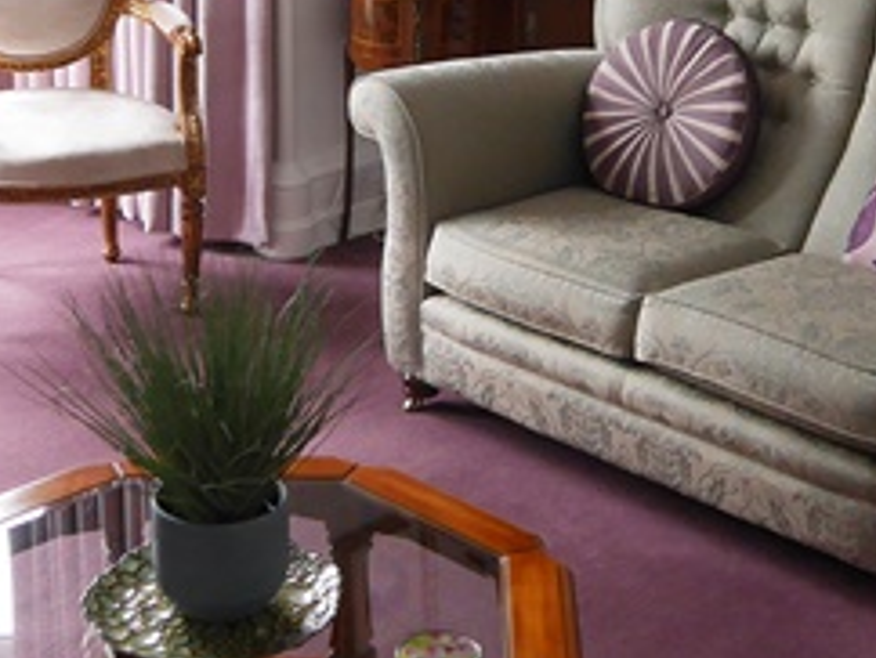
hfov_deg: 25.4
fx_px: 1925
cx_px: 624
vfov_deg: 19.2
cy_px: 119
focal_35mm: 76
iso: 400
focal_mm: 9
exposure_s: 1/60
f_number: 4
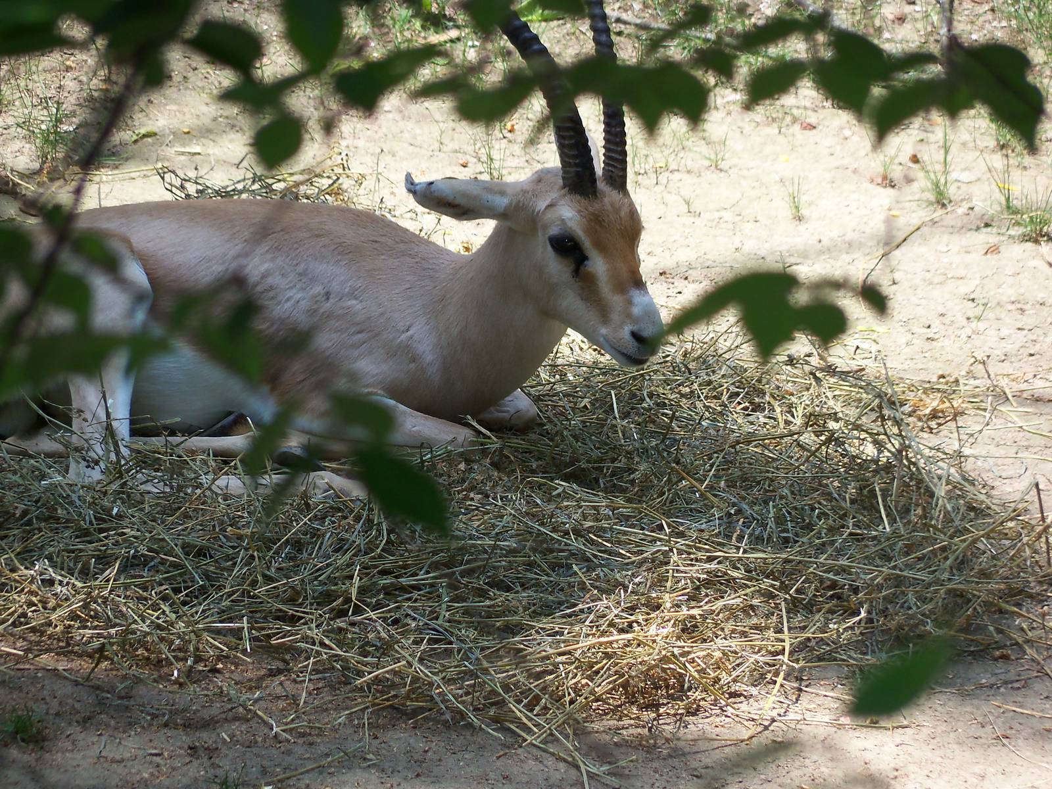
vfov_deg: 4.2
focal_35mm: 350
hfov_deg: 5.7
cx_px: 526
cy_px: 394
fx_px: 10637
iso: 100
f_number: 4.8
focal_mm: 62
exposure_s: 1/125
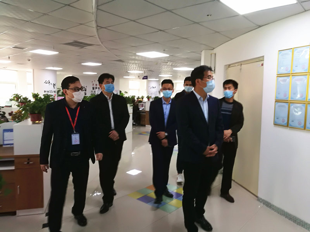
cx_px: 155
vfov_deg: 51.4
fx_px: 242
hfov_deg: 65.3
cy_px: 116
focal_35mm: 27
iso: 160
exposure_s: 1/30
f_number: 2.2
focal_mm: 4.5
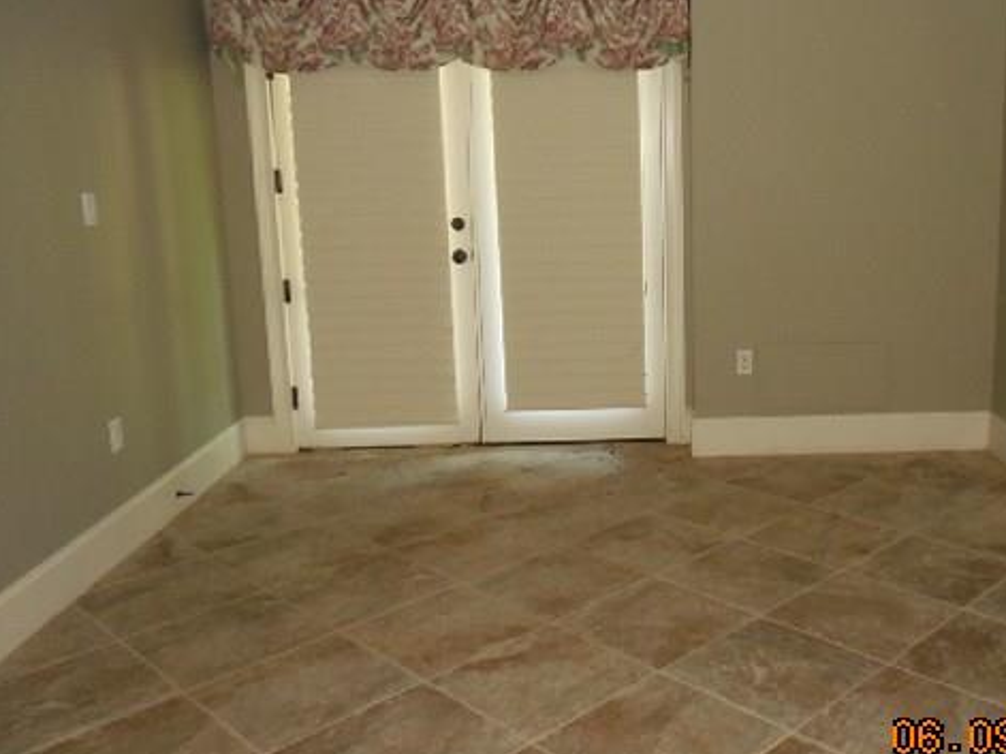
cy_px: 325
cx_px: 675
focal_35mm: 34
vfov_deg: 41.7
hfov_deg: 52.9
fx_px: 988
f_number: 3.7
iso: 720
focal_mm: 4.5
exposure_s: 1/25
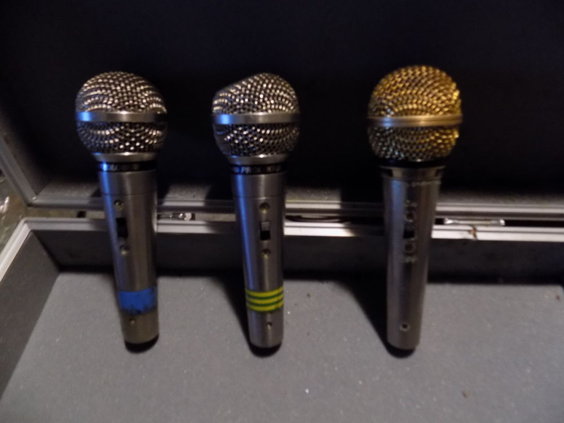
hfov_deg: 73.9
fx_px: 375
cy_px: 212
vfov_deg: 58.9
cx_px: 282
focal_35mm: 23
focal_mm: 4
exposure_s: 1/10
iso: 400
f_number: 3.1
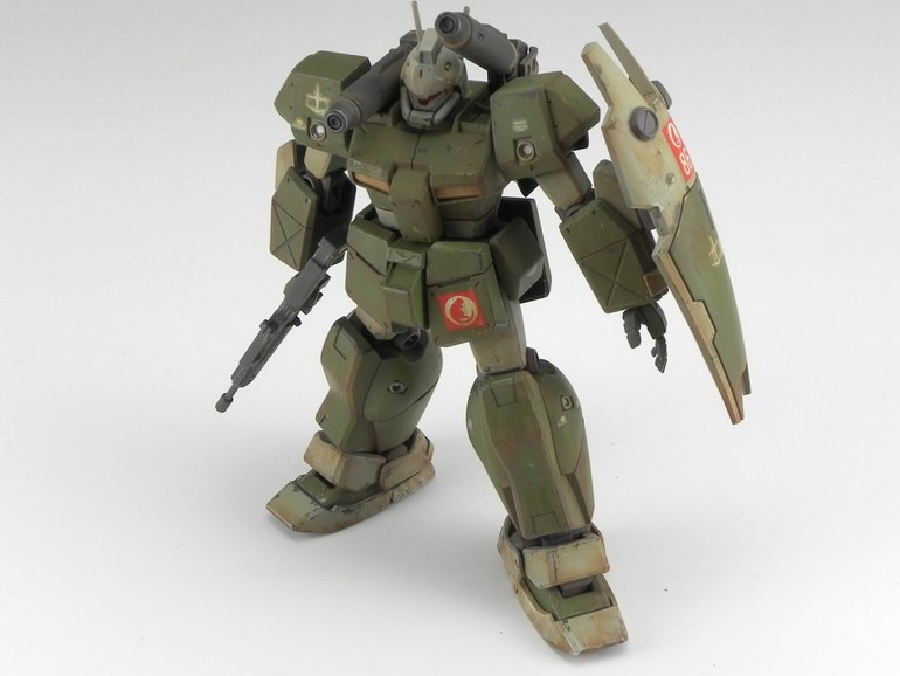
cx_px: 450
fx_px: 1717
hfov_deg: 29.4
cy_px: 338
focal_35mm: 66
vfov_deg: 22.3
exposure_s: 1/17.6
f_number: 8
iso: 200
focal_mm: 11.8
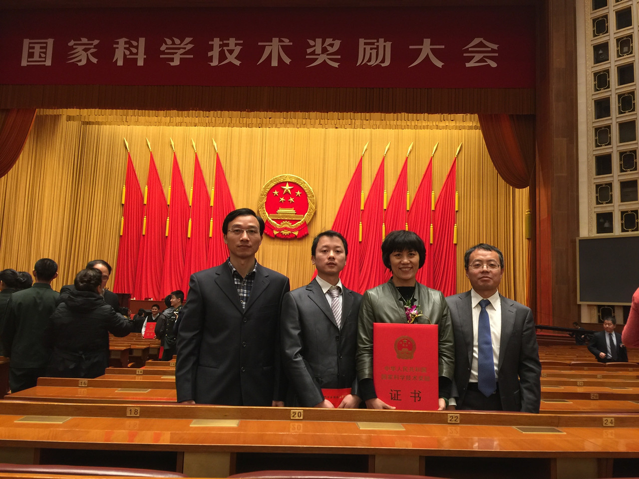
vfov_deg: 48.2
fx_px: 535
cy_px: 240
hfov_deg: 61.7
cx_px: 320
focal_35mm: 29
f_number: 2.2
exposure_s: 1/17
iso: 50
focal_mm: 4.15
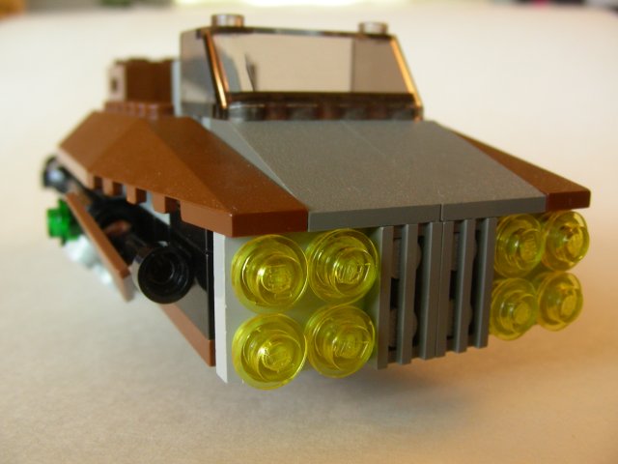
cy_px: 232
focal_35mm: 38
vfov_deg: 37.7
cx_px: 309
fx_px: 678
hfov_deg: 49.0
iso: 111
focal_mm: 6.3
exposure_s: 1/3.9
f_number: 3.5
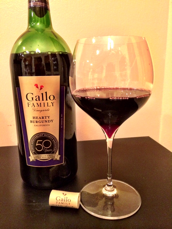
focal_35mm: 30
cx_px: 86
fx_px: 199
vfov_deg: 60.0
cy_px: 114
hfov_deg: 46.8
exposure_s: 1/15
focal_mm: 4.12
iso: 500
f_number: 2.2
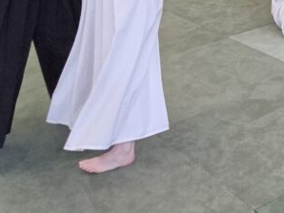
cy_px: -142
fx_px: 649
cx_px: 408
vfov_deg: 16.4
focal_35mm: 79
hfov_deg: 21.3
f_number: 1.8
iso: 320
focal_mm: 5.4
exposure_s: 1/100
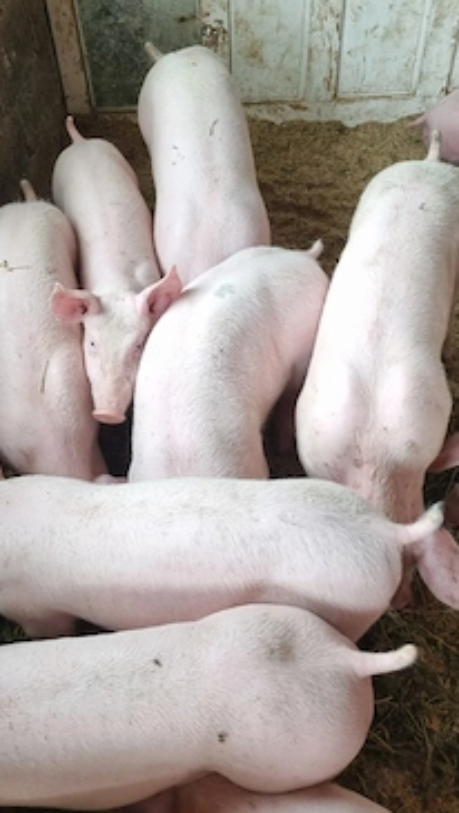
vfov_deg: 62.6
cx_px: 131
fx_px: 669
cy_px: 421
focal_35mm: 31
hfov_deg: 37.2
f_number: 1.8
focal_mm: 5.4
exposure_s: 1/100
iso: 160
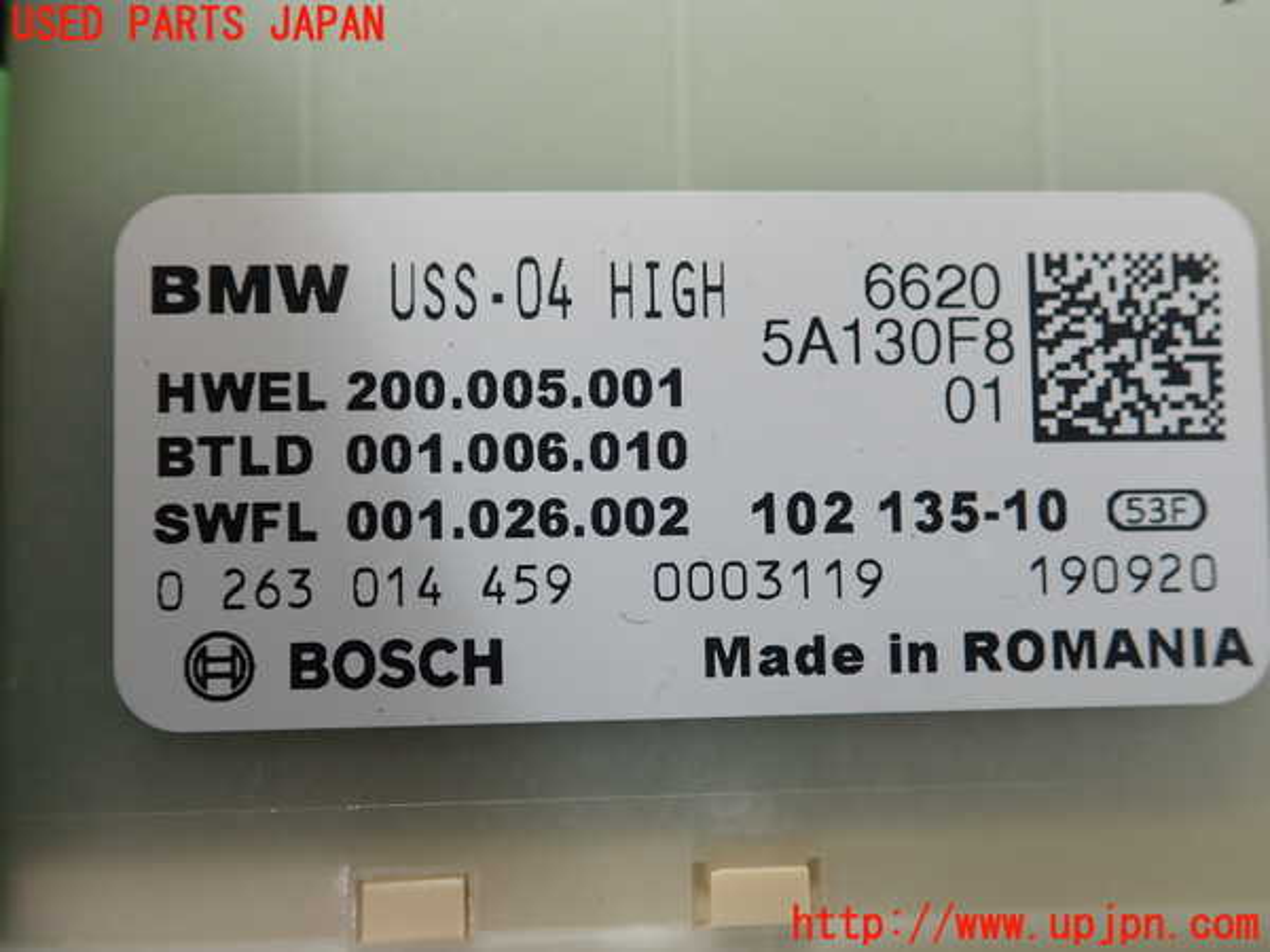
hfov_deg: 60.0
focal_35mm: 30
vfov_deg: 46.8
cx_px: 635
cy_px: 476
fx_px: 1101
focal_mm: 5.5
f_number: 2.3
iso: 160
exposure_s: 1/125
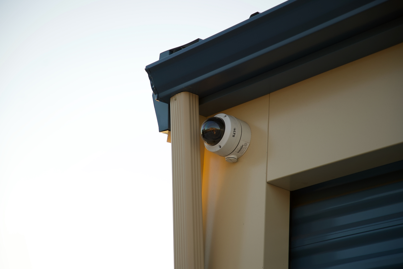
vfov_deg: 13.0
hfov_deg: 19.5
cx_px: 202
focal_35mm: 105
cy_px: 134
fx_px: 1176
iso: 320
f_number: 4
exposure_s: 1/400
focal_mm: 105
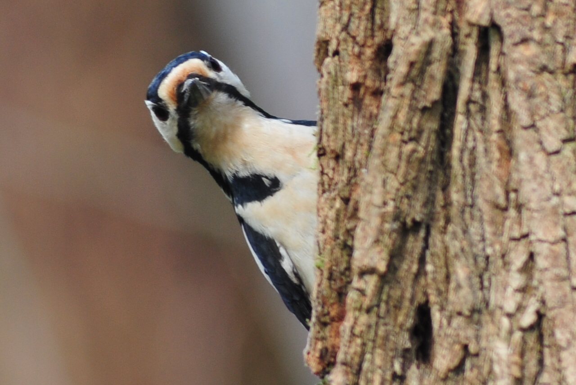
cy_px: 192
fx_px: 4804
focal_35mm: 300
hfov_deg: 6.9
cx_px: 288
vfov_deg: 4.6
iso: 640
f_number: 9
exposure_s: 1/320
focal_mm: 300
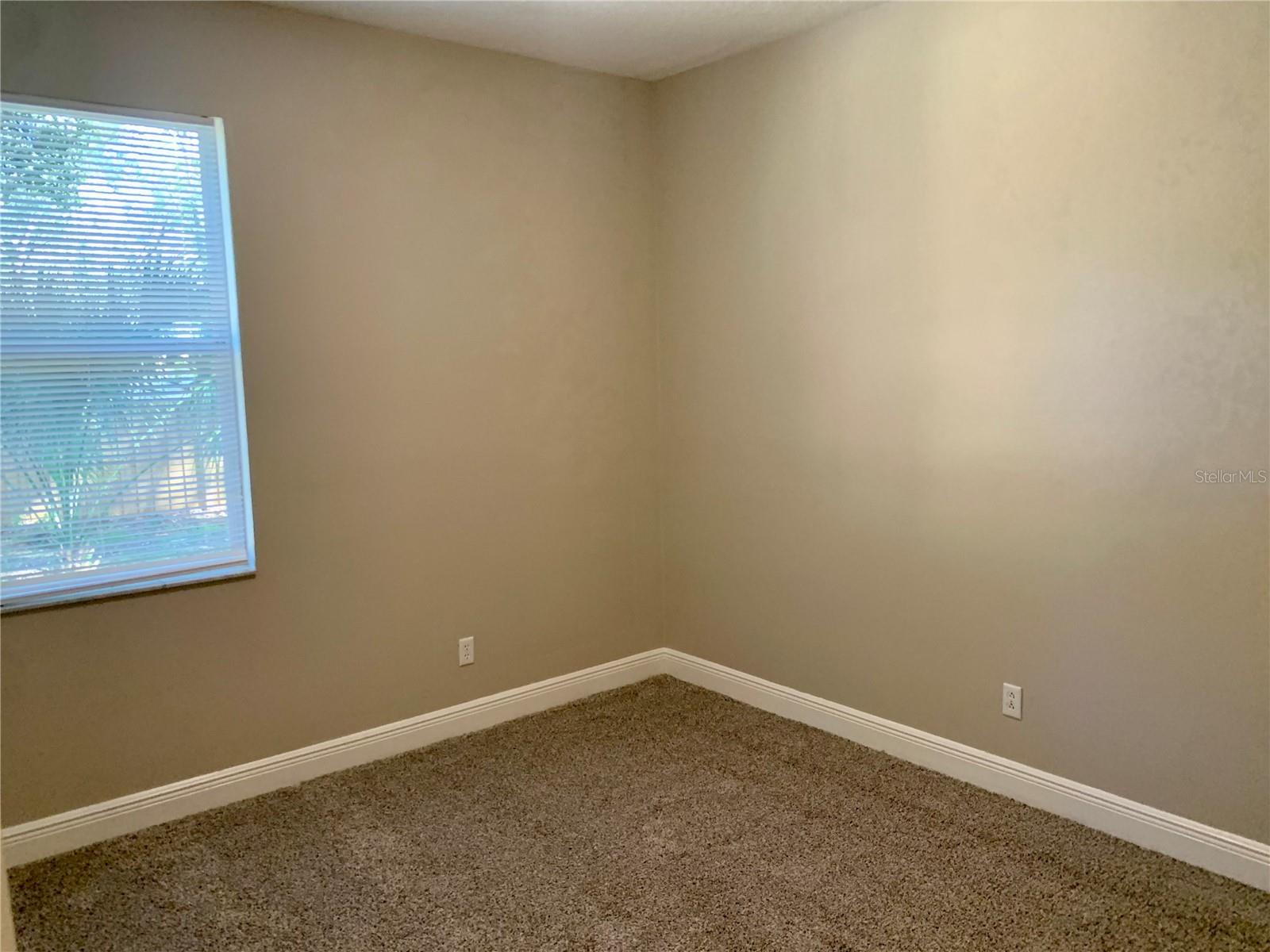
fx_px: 954
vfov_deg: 53.1
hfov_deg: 67.3
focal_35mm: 26
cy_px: 476
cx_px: 635
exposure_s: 1/60
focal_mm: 4.25
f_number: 1.8
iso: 250
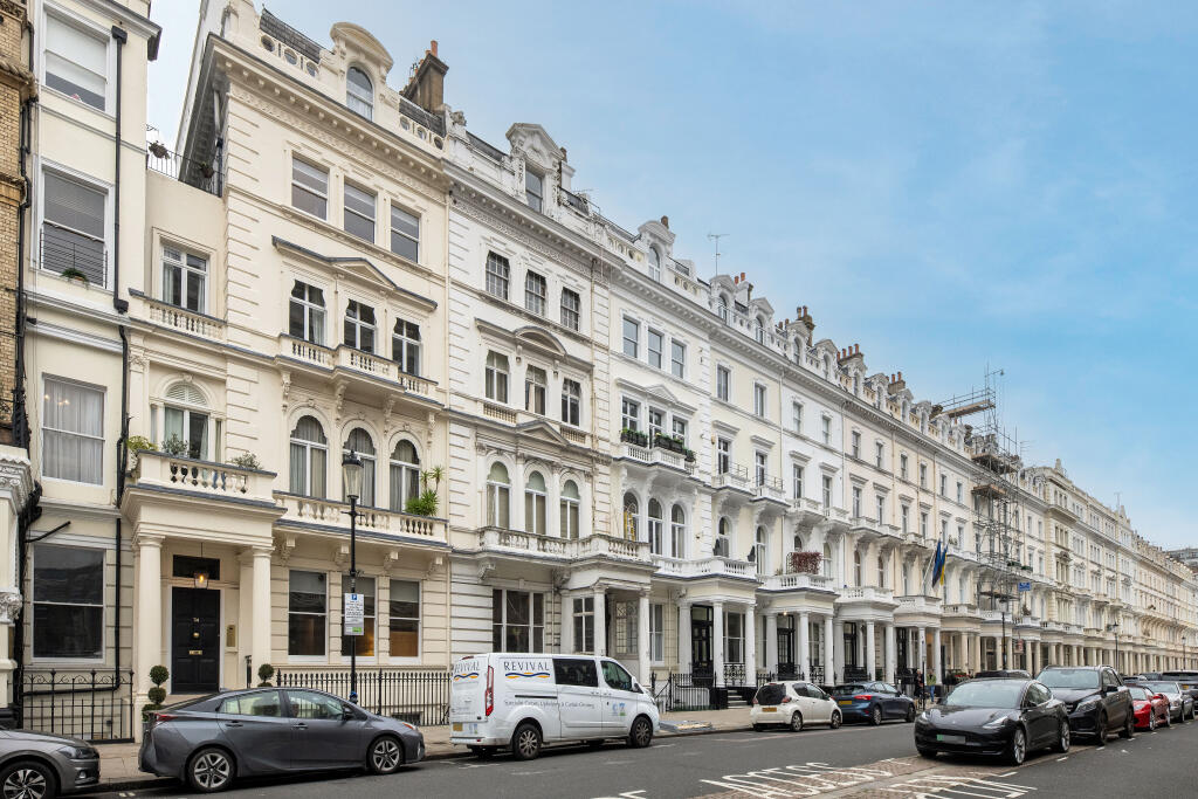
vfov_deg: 81.2
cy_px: 400
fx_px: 466
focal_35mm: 14
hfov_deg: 104.2
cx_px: 599
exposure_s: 1/200
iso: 1000
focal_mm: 14
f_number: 8
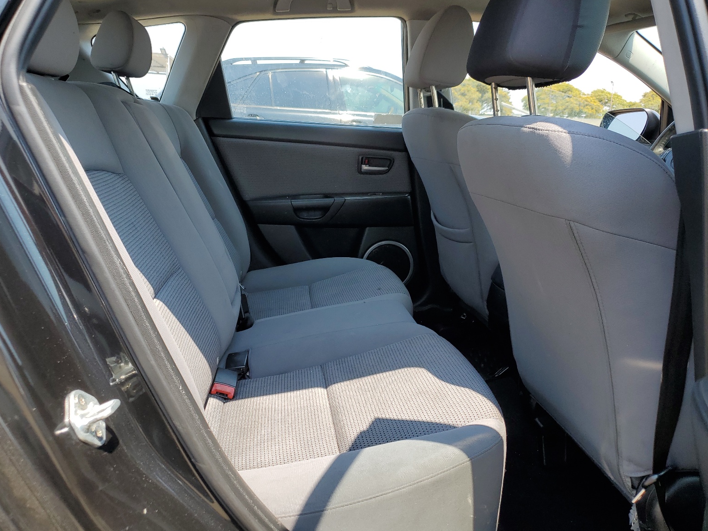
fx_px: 552
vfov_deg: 51.4
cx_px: 341
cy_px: 260
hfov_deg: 65.3
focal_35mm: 27
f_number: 1.5
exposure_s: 1/714
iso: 50
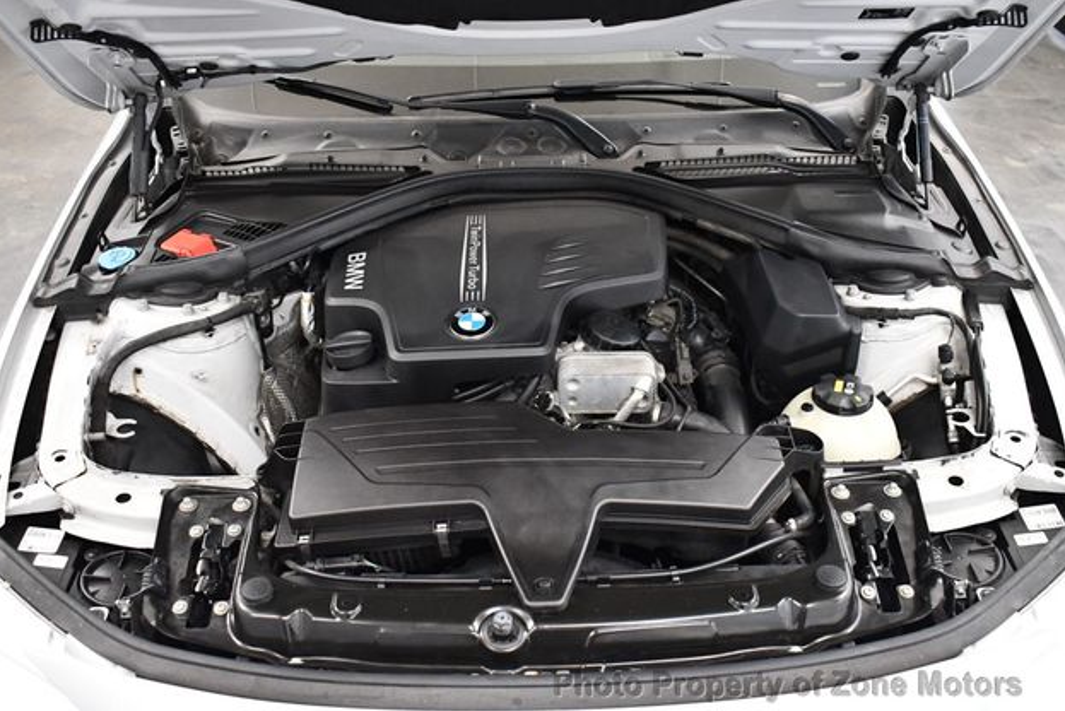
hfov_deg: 51.9
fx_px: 1095
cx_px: 533
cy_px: 352
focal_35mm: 37
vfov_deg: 36.0
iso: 3200
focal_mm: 18
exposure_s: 1/125
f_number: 3.5
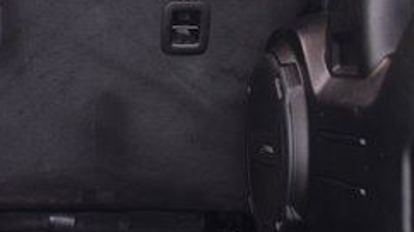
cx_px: -19
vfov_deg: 10.0
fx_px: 1321
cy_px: 4
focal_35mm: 120
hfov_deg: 17.3
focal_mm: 29
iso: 1600
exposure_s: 1/15
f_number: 2.8
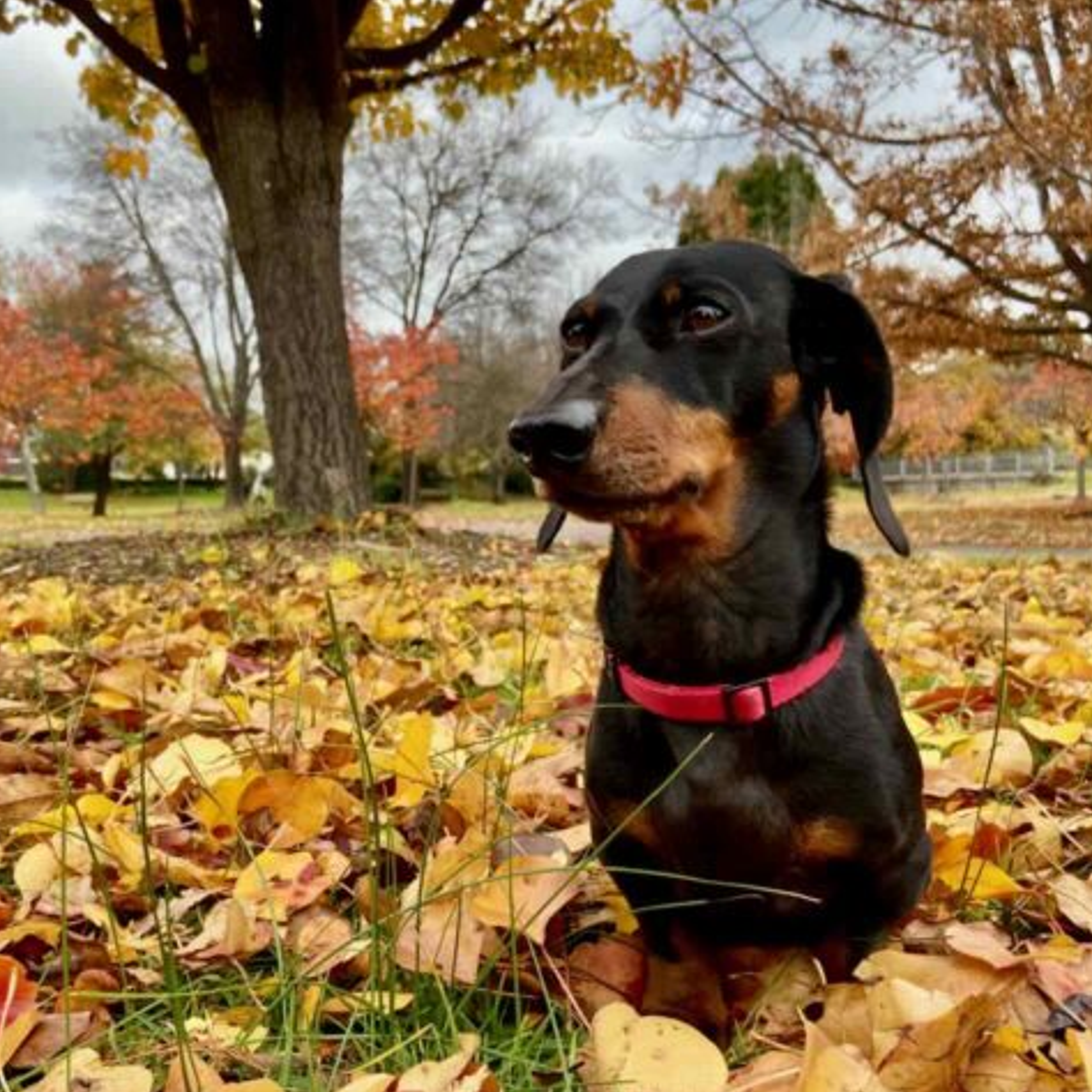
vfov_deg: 52.5
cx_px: 422
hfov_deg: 52.1
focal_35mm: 31
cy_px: 548
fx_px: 1106
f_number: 1.8
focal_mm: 4.25
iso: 32
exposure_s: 1/303
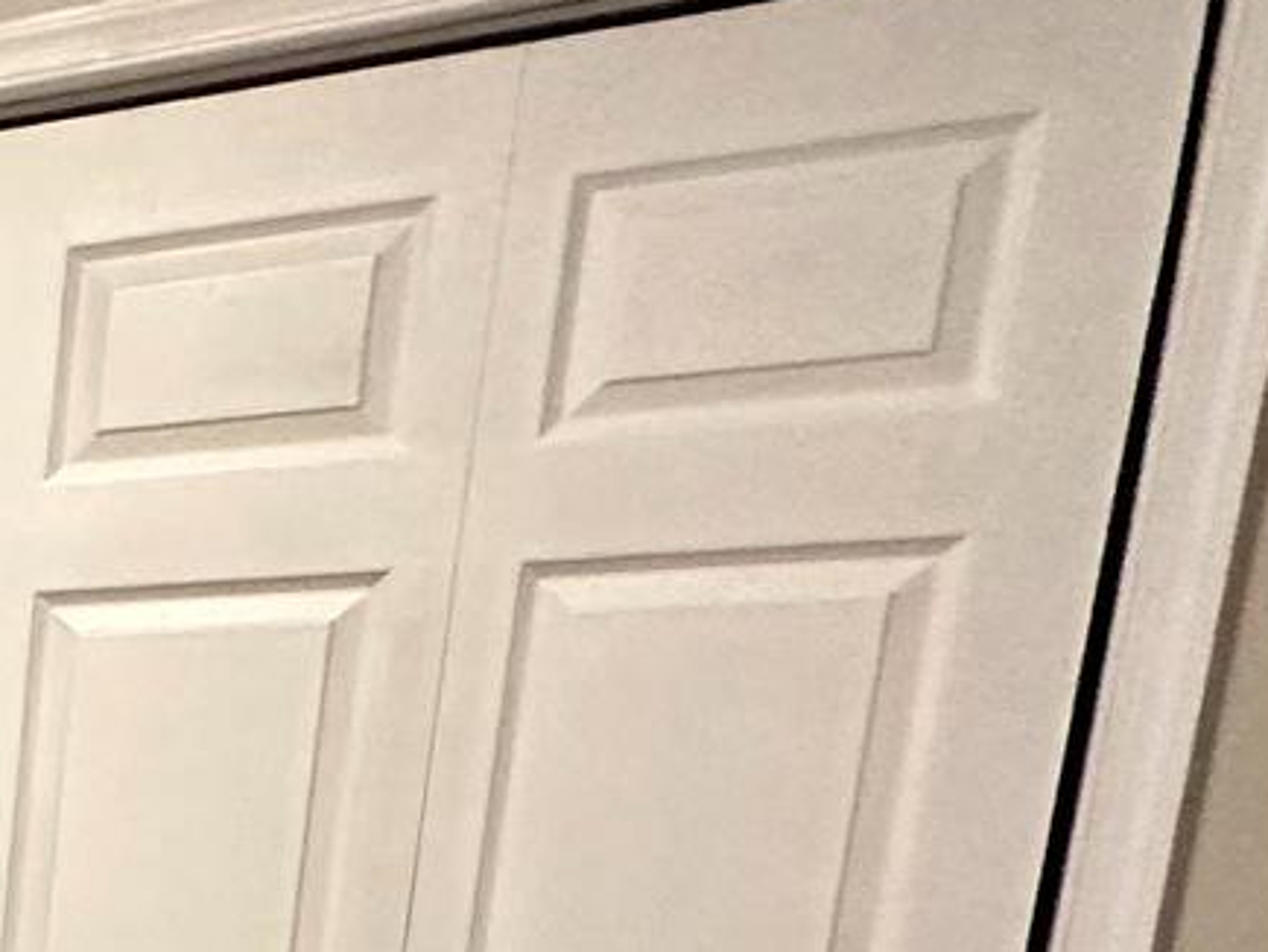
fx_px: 2419
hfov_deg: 19.8
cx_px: -1125
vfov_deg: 19.7
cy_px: 1381
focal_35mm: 66
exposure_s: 1/60
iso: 320
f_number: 2.2
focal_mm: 2.22
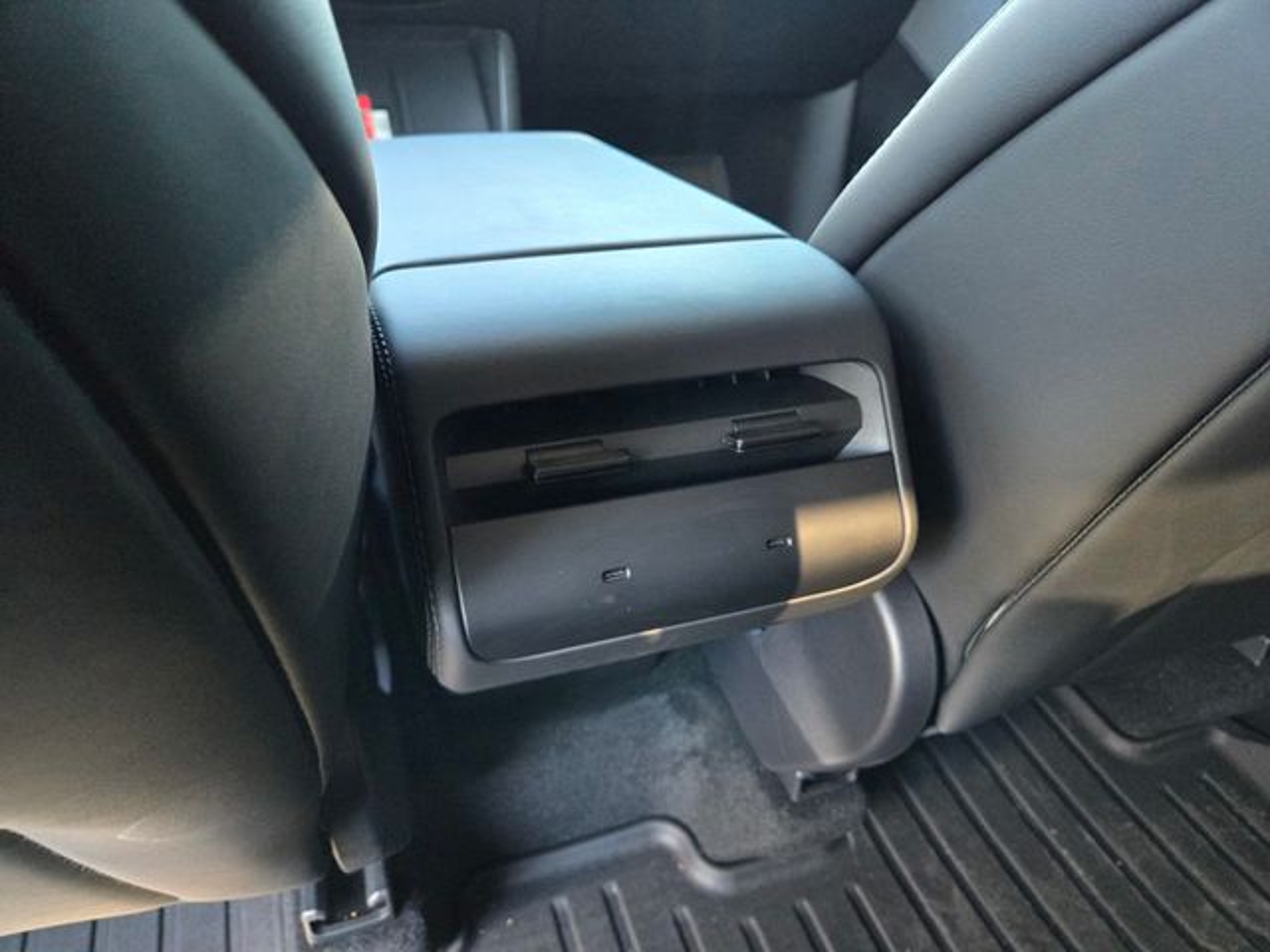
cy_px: 476
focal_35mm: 23
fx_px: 844
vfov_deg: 58.9
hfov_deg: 73.9
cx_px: 635
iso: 1600
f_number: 1.8
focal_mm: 5.4
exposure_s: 1/100
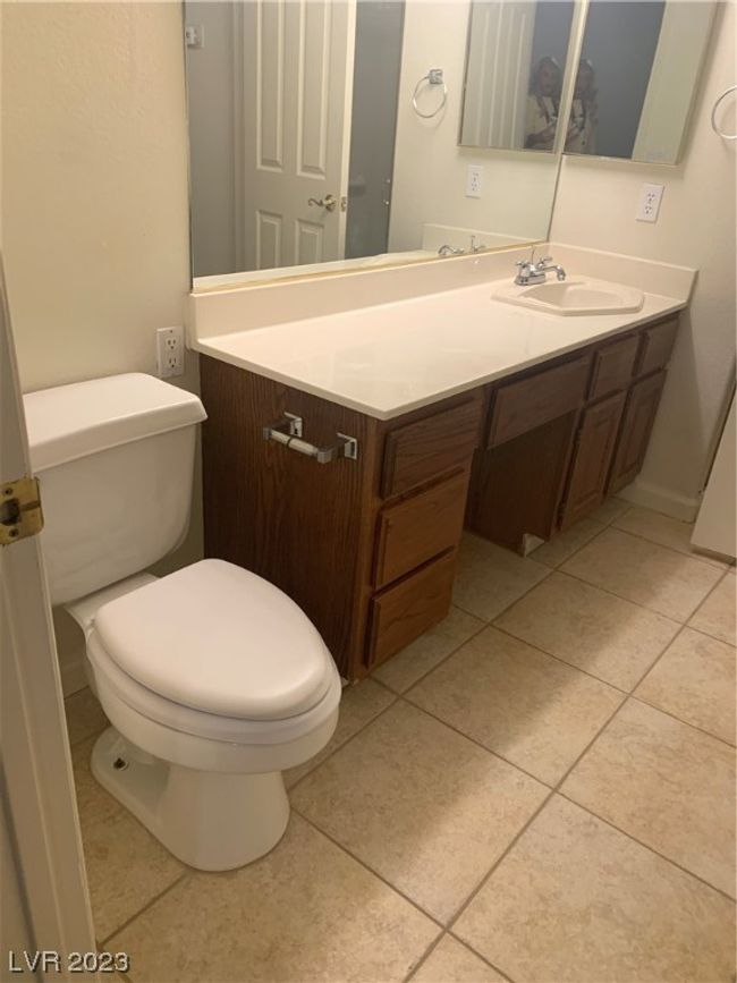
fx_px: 738
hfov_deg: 53.1
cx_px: 368
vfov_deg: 67.3
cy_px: 492
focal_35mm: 26
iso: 80
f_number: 1.8
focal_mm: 4.25
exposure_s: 1/60
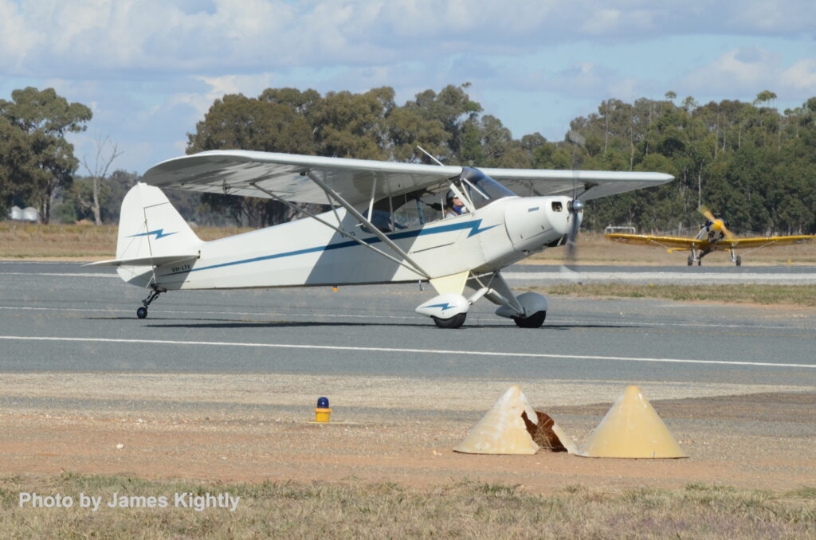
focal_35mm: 270
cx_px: 408
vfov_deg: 5.1
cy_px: 270
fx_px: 6107
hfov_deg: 7.6
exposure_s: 1/250
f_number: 18
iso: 400
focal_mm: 180
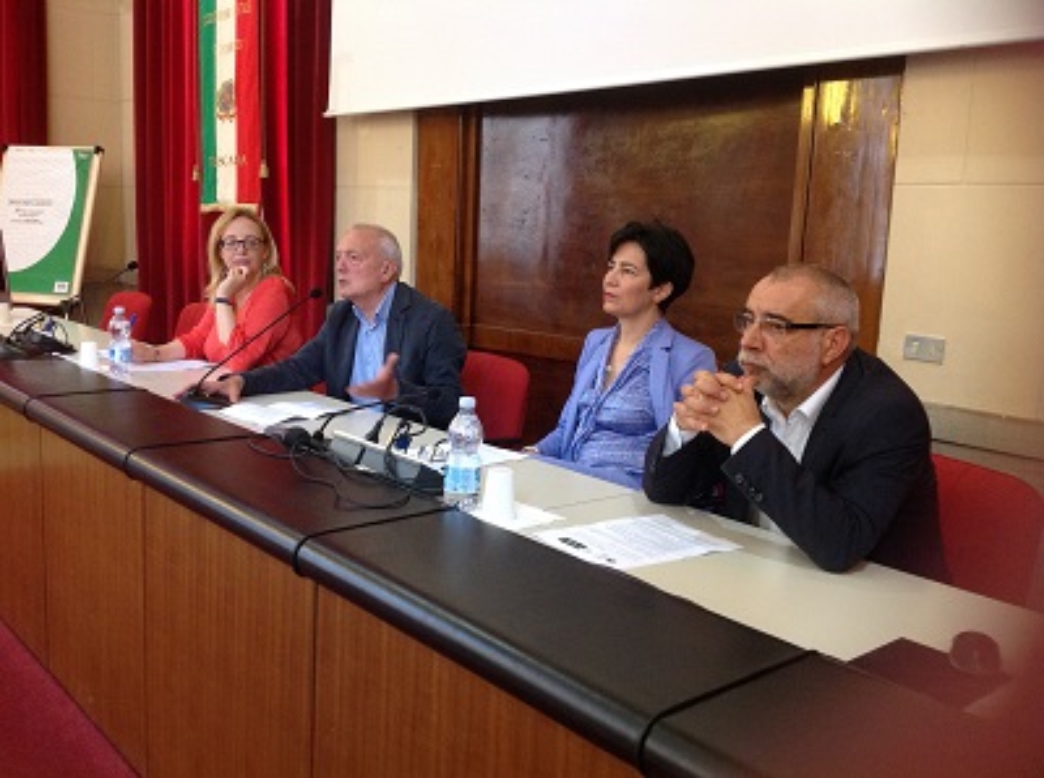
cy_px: 389
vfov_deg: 40.5
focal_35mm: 35
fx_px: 1053
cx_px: 522
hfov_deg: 52.7
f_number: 2.4
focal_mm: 4.28
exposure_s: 1/17
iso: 200
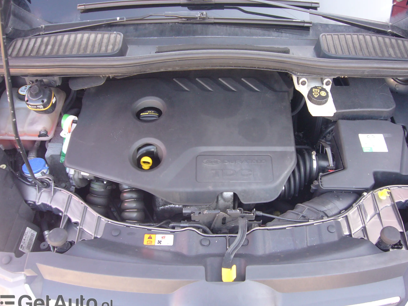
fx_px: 365
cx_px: 222
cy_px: 148
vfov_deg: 45.4
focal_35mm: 31
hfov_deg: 58.3
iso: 100
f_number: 2.8
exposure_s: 1/25
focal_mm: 4.6
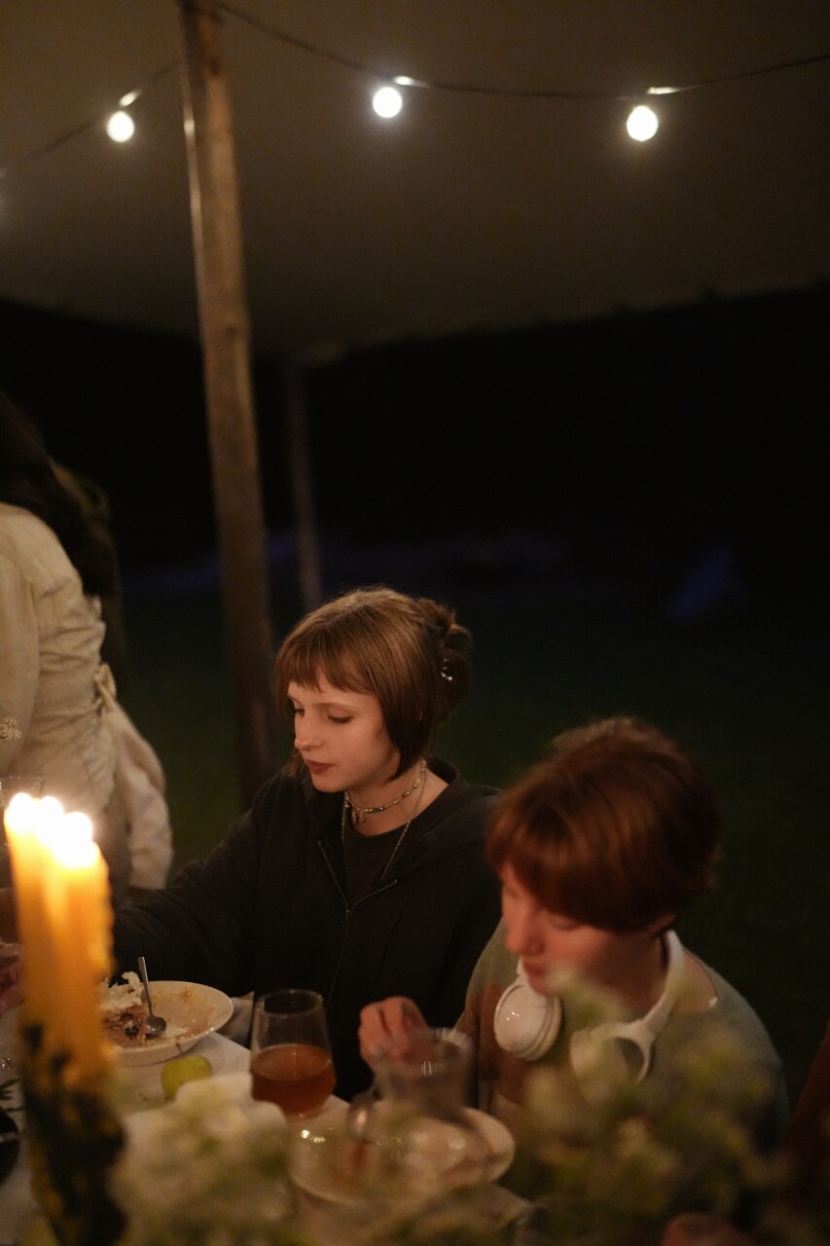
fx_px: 1729
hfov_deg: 27.0
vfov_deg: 39.6
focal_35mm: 50
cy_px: 623
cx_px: 415
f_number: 1.4
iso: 16000
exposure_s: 1/200
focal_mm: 50
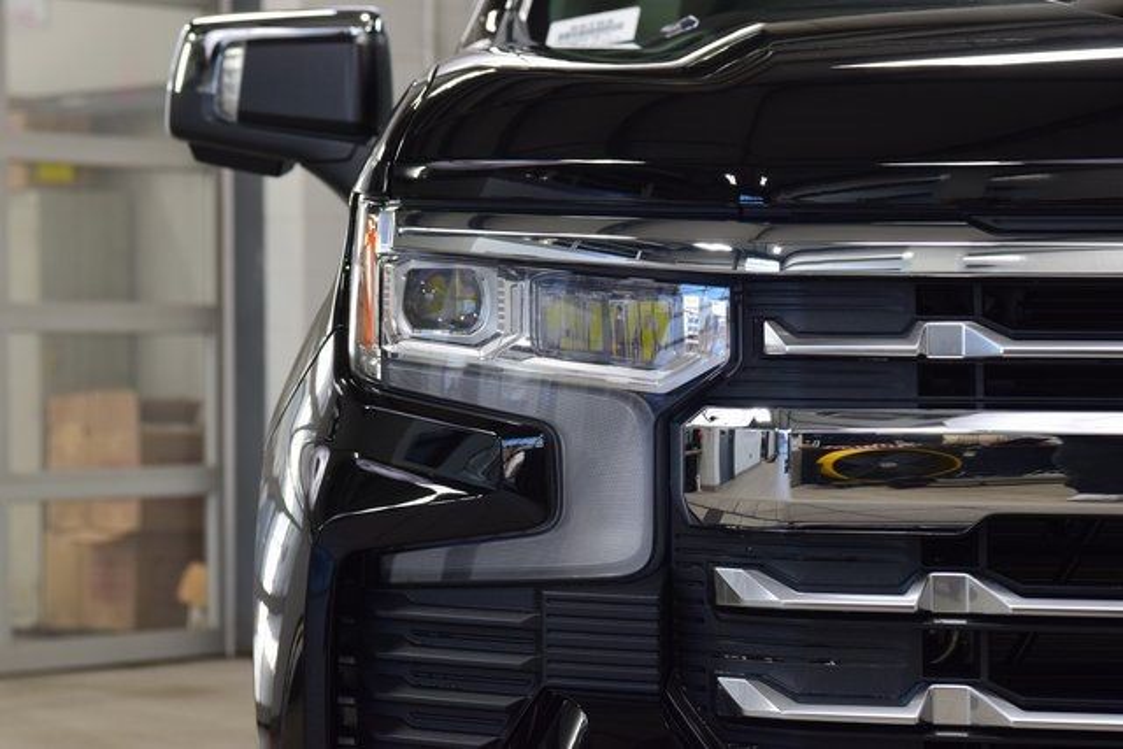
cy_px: 374
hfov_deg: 19.5
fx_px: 3276
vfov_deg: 13.0
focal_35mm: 105
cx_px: 562
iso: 720
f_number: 7.1
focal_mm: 70
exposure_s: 1/30
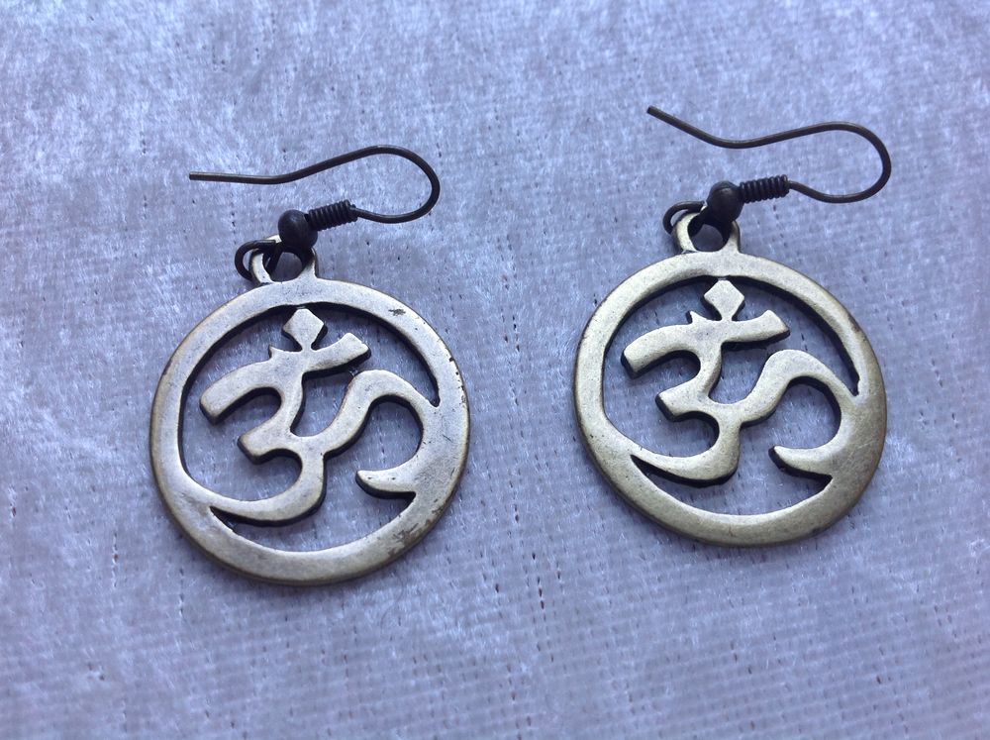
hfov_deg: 52.7
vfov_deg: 40.6
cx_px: 495
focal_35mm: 35
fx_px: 1000
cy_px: 370
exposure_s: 1/60
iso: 64
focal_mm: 4.28
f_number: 2.4
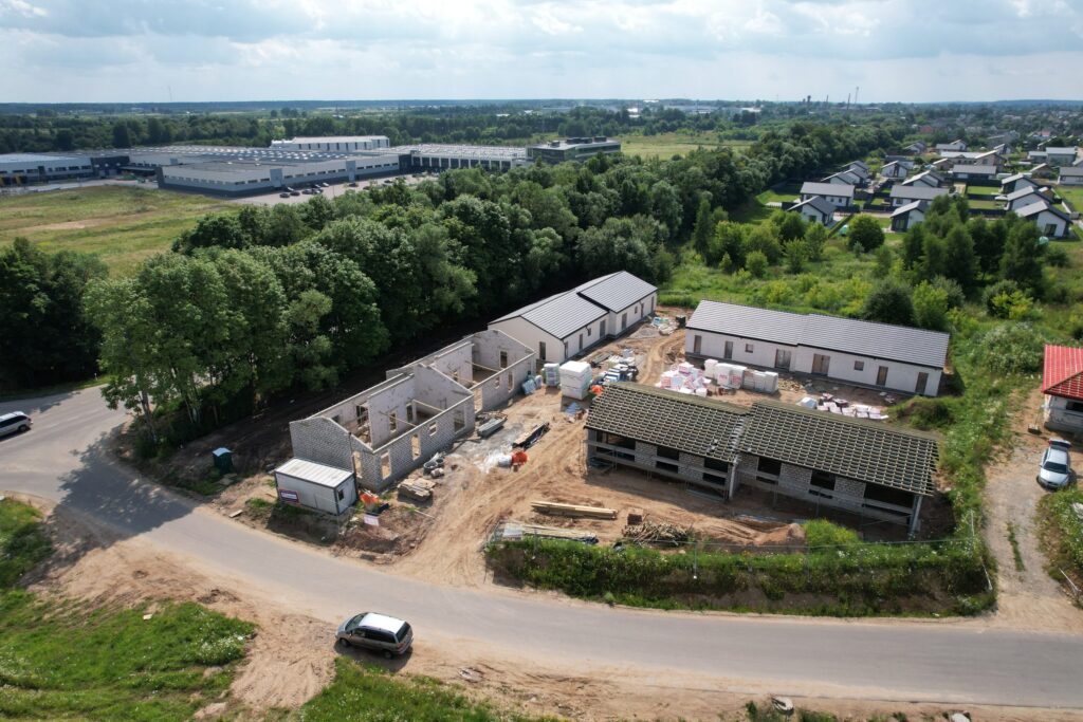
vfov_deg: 57.2
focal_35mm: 22
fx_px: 662
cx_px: 542
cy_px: 361
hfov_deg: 78.6
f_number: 2.8
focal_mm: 8.38
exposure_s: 1/2500
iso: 120
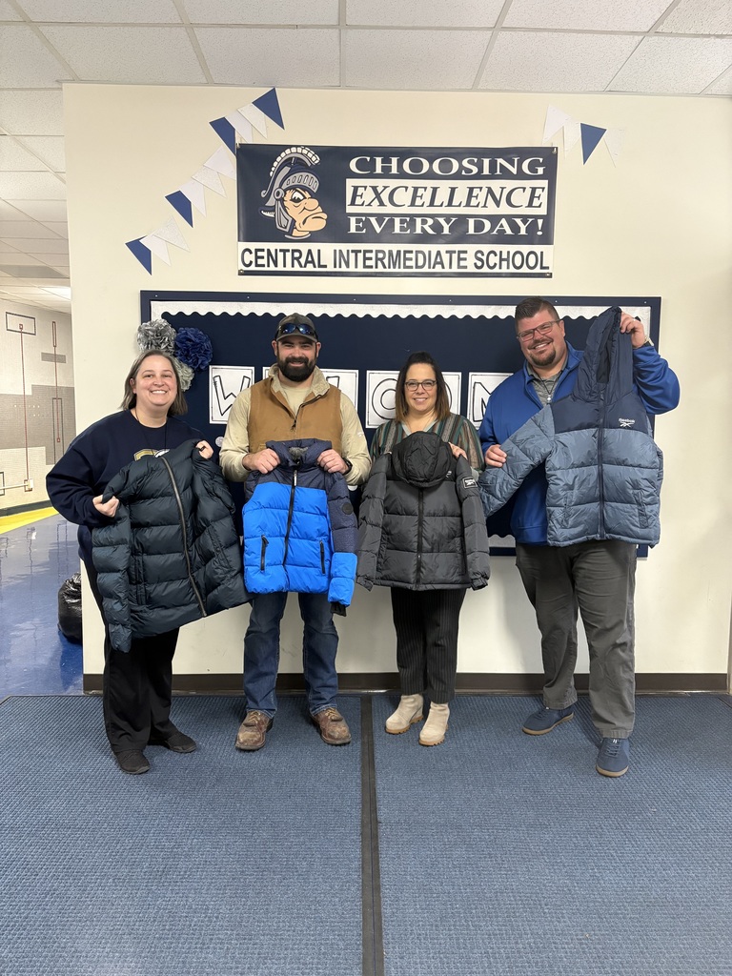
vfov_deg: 67.3
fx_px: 733
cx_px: 366
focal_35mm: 26
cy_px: 488
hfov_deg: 53.1
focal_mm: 5.96
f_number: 1.6
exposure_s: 1/60
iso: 400
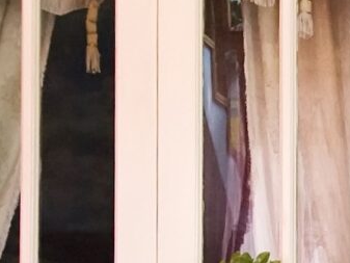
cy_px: 341
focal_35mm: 114
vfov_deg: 12.6
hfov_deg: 15.6
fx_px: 1152
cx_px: 564
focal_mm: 13
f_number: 7.1
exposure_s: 1/15
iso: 500
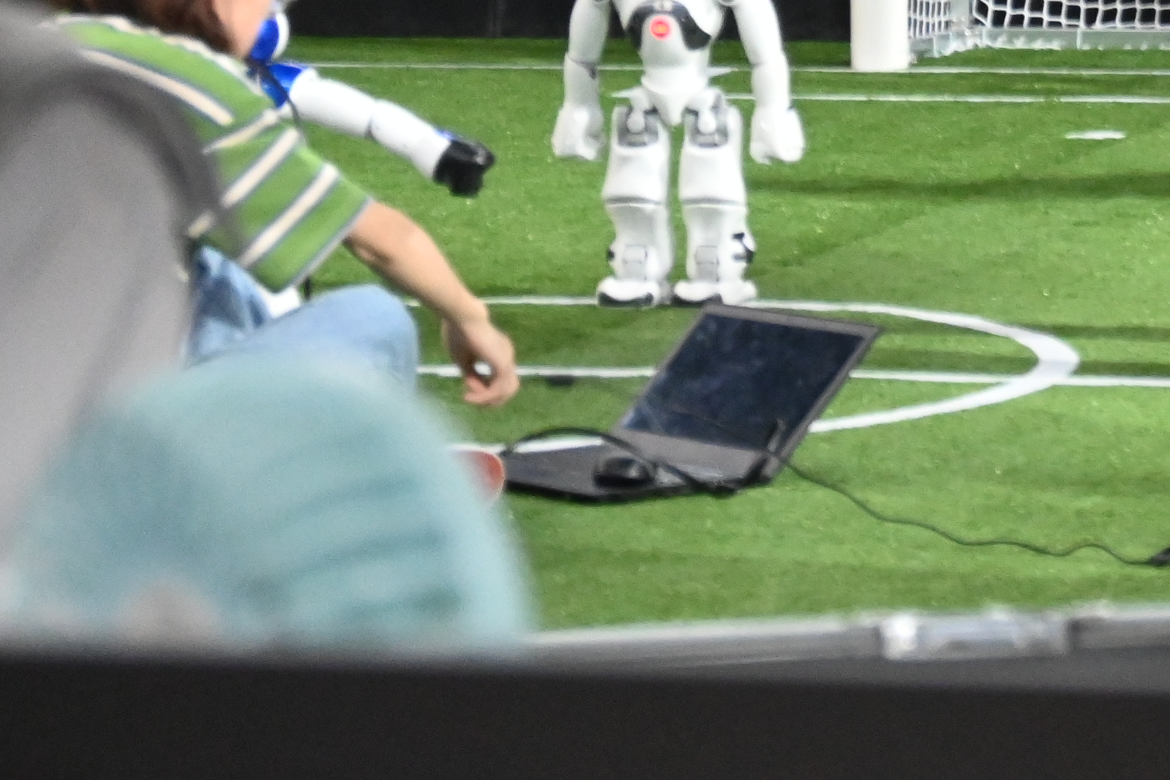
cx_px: 1559
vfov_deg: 6.9
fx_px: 6387
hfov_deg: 10.2
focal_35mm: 197
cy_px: -274
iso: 2800
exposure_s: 1/125
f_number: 6
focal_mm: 43
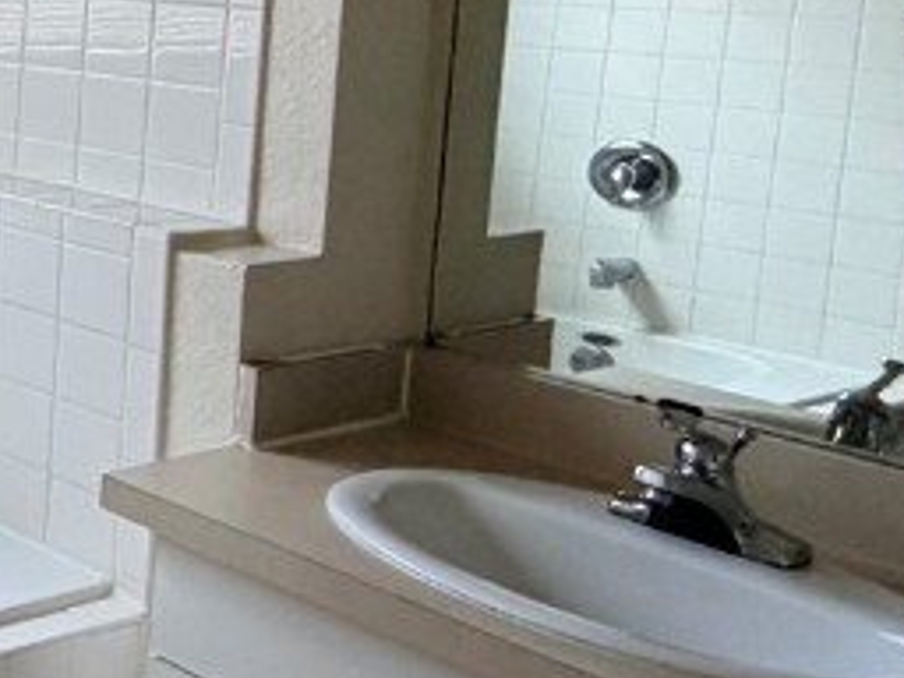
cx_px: -569
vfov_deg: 25.1
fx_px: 1462
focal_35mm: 56
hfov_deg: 24.0
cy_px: 32
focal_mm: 2.22
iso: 250
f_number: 2.2
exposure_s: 1/121
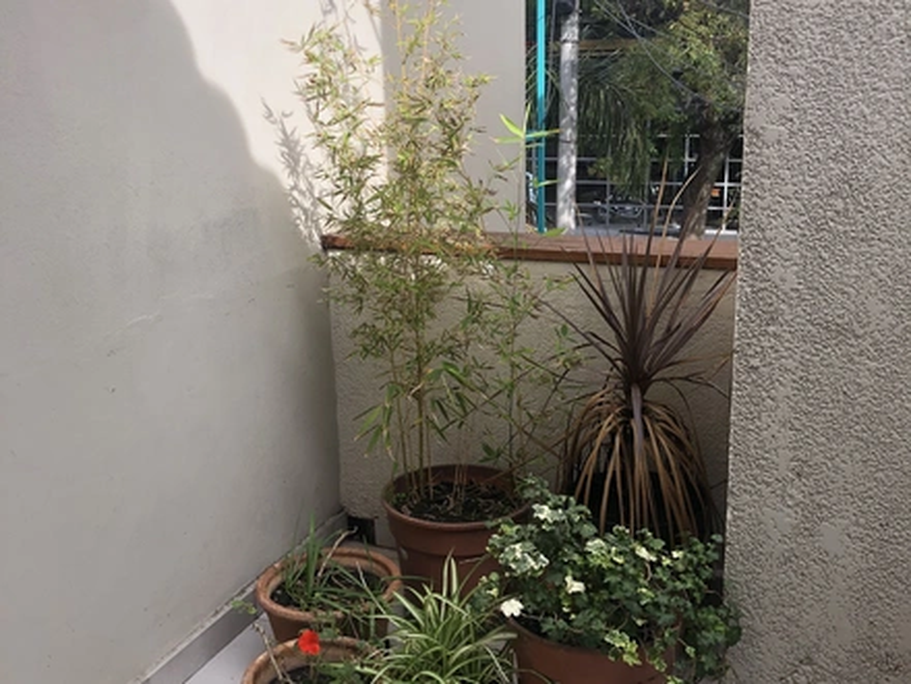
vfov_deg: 49.7
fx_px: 737
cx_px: 456
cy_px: 342
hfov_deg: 63.4
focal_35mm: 28
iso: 20
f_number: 1.8
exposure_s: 1/578
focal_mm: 4
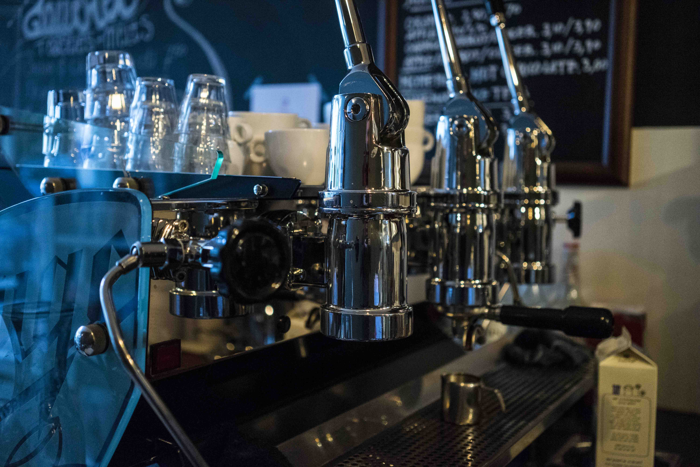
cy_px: 234
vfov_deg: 37.9
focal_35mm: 35
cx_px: 350
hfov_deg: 54.4
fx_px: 681
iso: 5000
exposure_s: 1/160
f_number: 2.8
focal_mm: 35
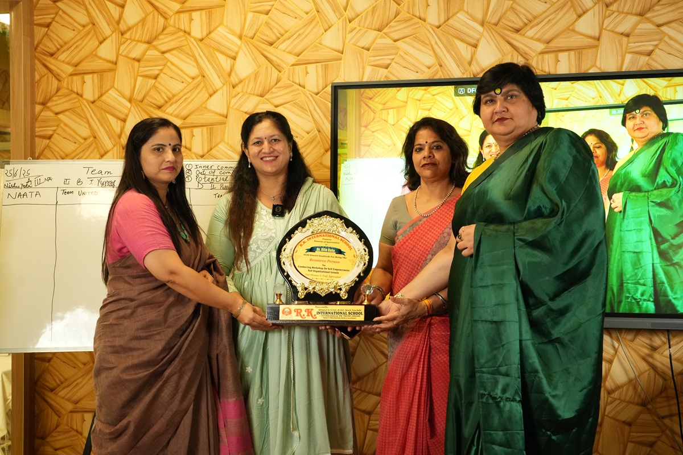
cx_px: 342
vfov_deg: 30.5
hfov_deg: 44.5
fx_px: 835
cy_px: 228
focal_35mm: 44
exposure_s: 1/250
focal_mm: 44
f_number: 5.6
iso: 6400
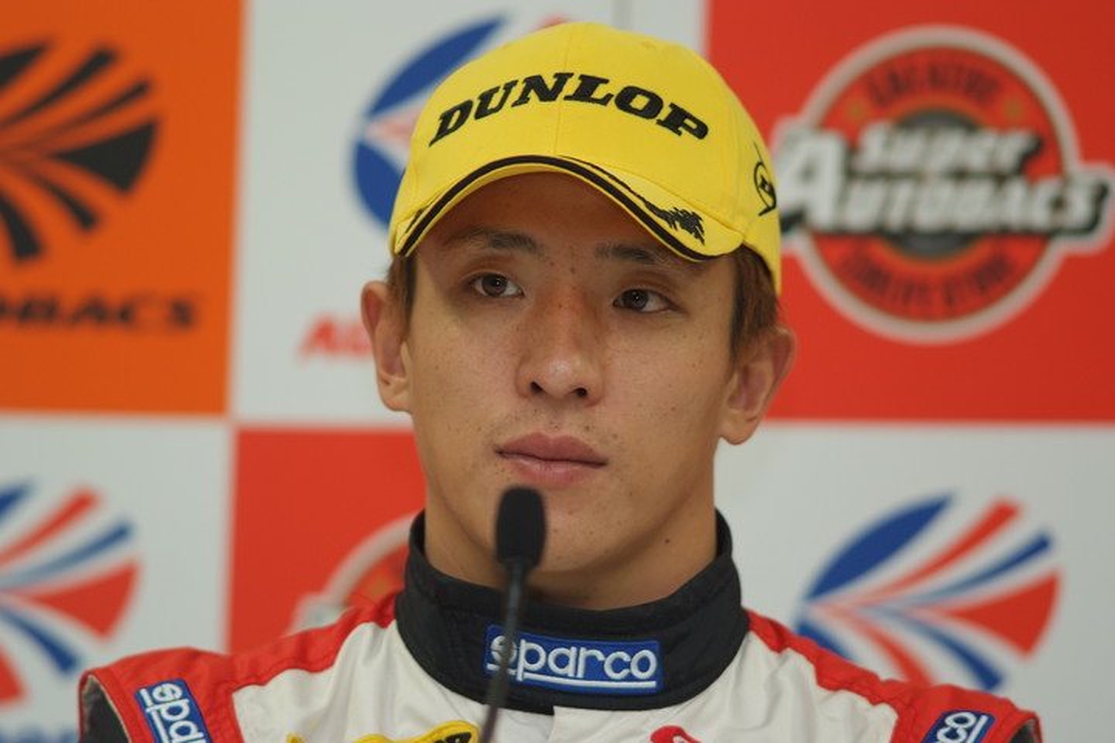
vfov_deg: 5.1
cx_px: 558
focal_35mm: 270
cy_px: 372
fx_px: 8362
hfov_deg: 7.6
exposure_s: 1/125
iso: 400
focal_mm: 180
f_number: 2.8
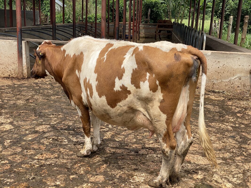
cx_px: 126
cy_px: 94
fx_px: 377
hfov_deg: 36.8
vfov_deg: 28.0
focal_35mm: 52
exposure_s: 1/585
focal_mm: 6
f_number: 2
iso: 20
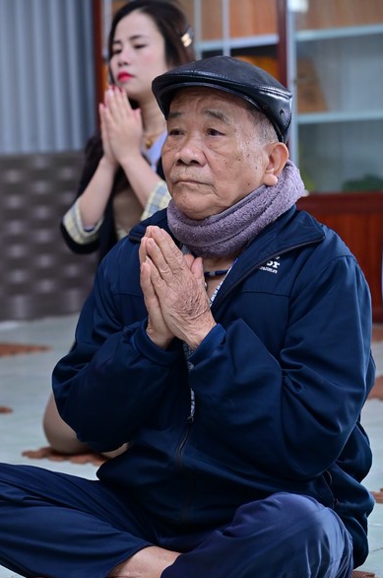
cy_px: 303
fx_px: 1776
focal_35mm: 111
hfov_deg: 12.3
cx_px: 172
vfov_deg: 18.4
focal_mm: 100
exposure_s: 1/160
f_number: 5.6
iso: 2000
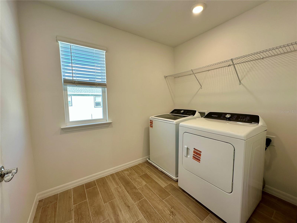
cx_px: 148
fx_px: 120
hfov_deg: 102.1
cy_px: 112
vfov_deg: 85.7
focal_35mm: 14
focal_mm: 2.22
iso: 50
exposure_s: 1/120
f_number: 2.2
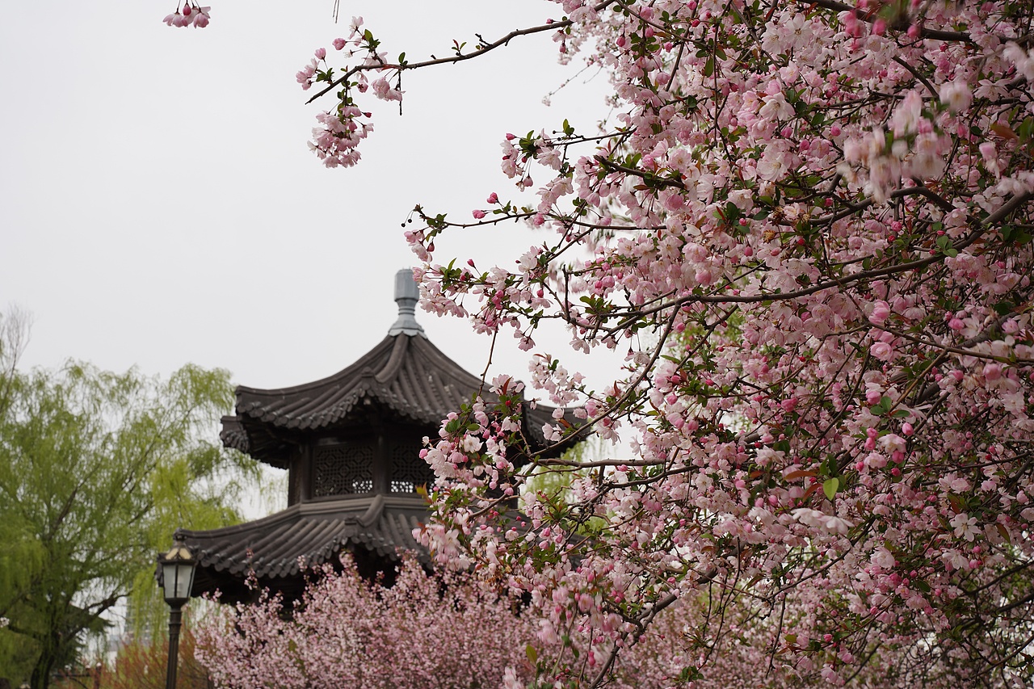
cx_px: 517
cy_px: 344
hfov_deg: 36.9
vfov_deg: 25.1
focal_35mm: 54
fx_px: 1551
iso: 100
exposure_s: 1/8
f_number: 20
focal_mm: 54
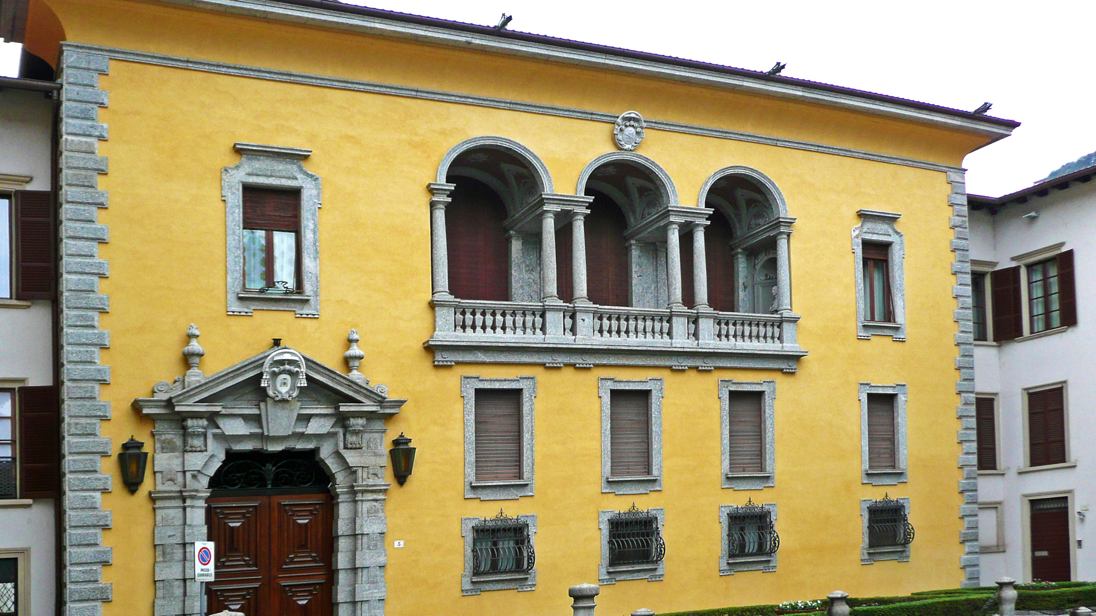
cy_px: 358
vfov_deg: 37.7
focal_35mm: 31
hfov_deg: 62.6
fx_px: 901
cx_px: 546
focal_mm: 4.6
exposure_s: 1/125
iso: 100
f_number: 3.3
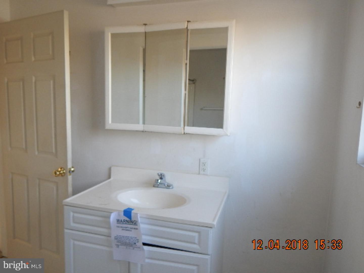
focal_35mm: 25
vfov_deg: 54.9
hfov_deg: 69.4
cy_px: 136
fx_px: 263
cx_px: 182
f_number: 3.1
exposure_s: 1/30
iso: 180
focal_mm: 4.5
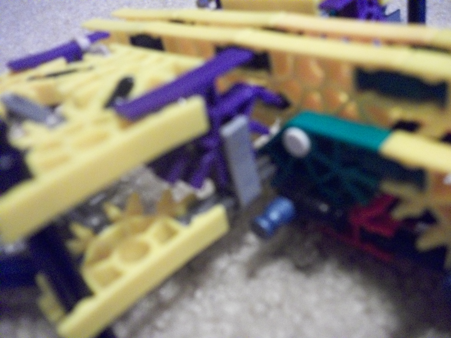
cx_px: 226
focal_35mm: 32
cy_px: 169
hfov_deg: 56.9
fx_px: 417
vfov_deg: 44.1
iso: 640
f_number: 2.9
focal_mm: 5.7
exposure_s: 1/13
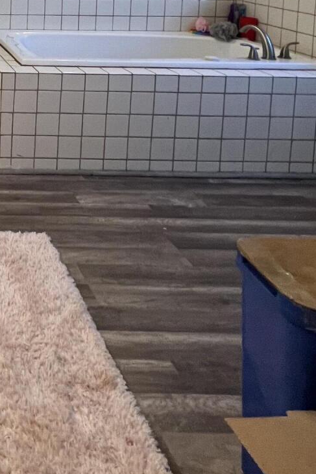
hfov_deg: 28.0
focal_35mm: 37
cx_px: -121
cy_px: -25
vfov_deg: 42.8
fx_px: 487
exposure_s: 1/120
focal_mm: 1.57
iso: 200
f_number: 1.8
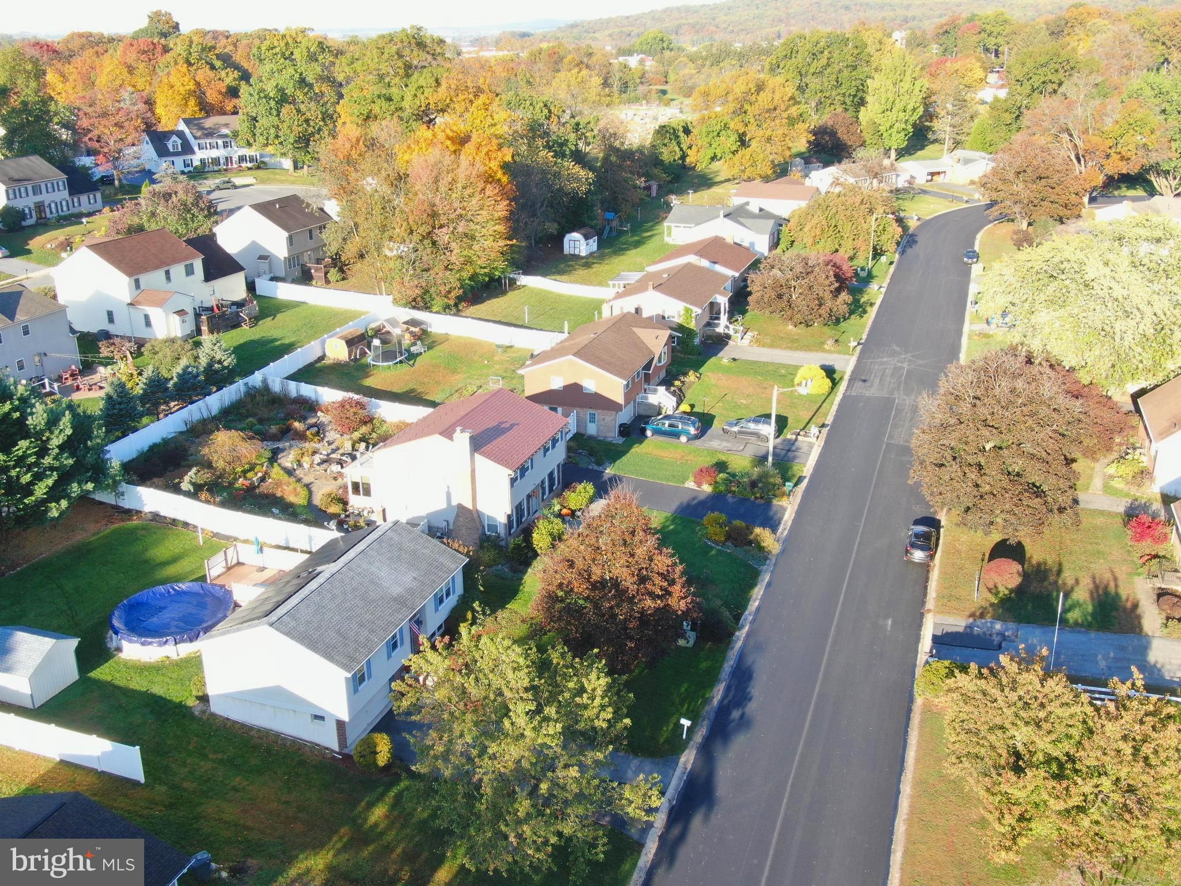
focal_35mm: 34
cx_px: 590
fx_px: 1160
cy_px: 443
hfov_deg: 54.0
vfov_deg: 41.8
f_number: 3.2
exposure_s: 1/160
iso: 100
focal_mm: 5.82
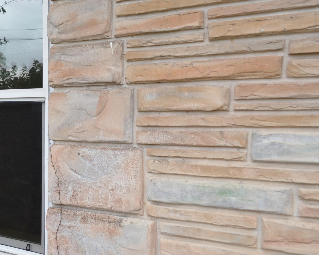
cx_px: 51
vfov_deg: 26.2
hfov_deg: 31.4
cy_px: 99
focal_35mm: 58
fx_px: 548
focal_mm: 24
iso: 360
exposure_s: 1/125
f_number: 5.6
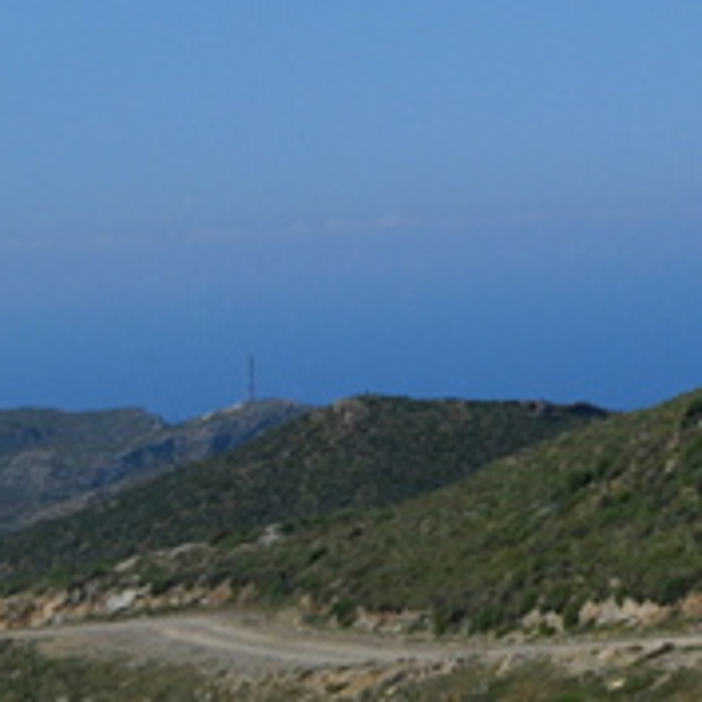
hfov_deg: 11.4
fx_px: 3166
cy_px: -214
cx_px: 1432
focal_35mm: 138
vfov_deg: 12.3
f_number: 11
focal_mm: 24
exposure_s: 1/500
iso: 280
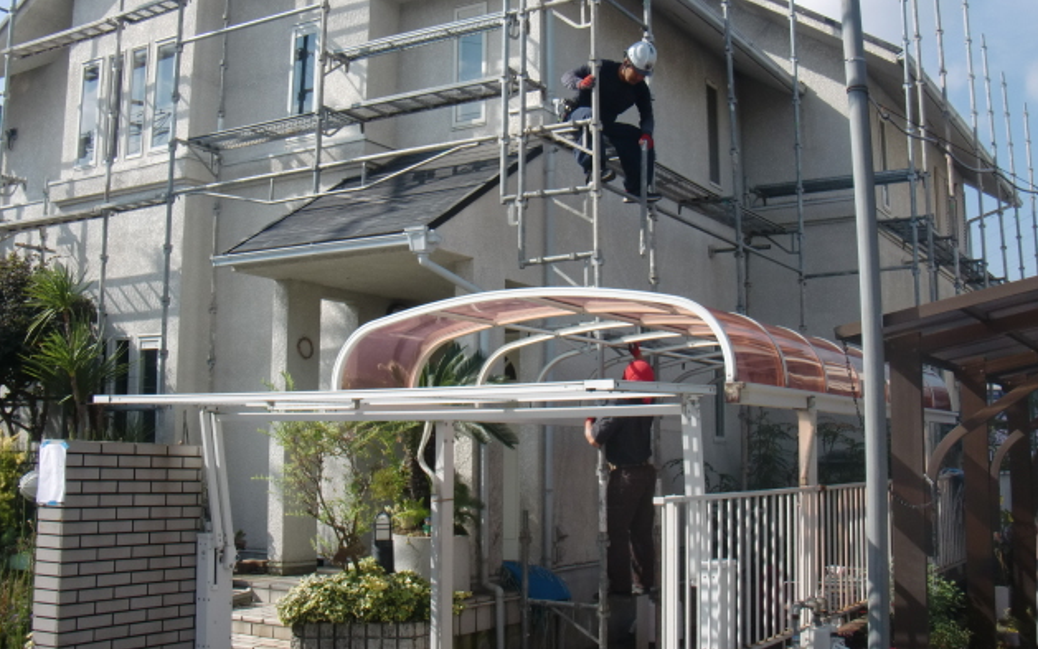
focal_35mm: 41
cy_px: 281
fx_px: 1160
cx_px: 518
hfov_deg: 48.2
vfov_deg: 31.2
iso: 64
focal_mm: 6.66
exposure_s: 1/400
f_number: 3.9
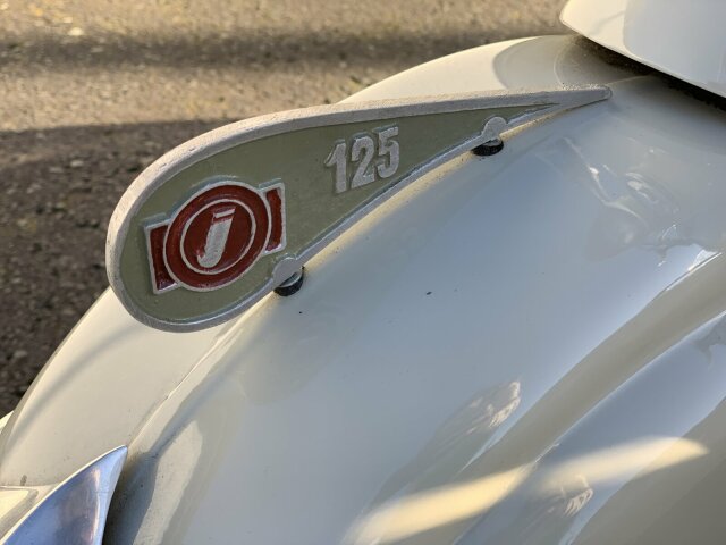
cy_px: 272
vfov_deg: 28.0
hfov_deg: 36.8
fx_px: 1091
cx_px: 363
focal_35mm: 52
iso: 16
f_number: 2.4
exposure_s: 1/171
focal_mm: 6
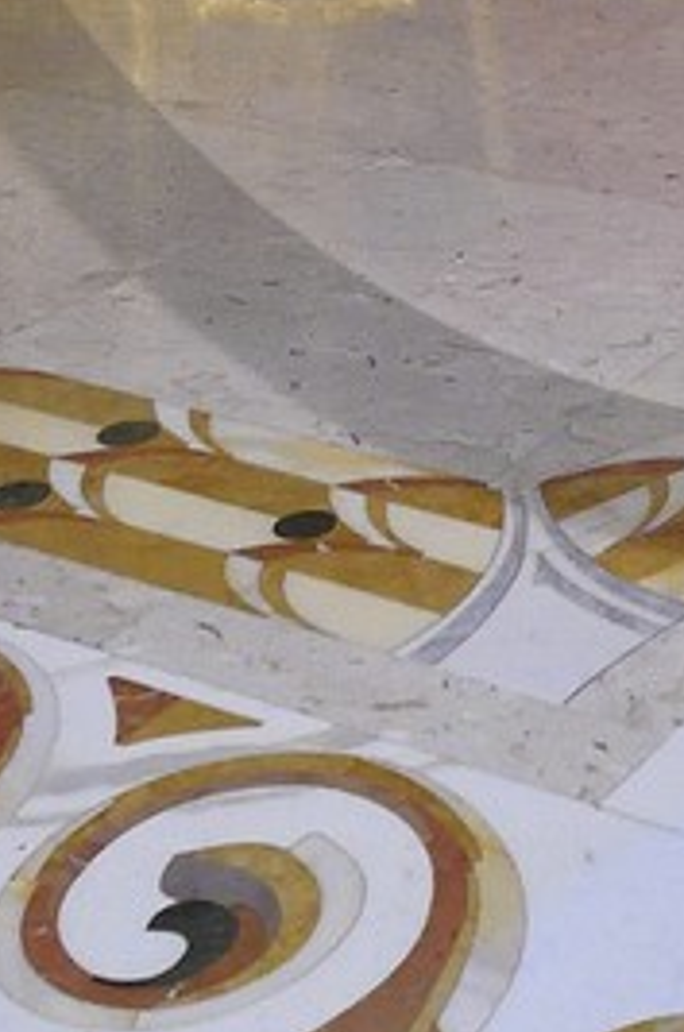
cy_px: -630
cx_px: 920
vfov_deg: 20.0
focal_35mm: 84
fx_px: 2403
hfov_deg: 15.3
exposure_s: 1/8
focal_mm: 14
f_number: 9
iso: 3200
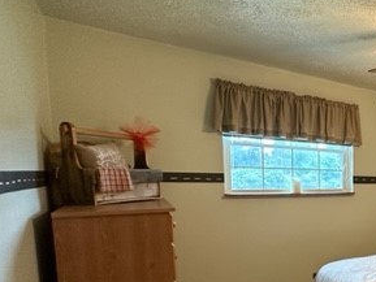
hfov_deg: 44.5
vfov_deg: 44.0
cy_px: 212
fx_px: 337
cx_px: 414
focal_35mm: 31
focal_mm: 2.22
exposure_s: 1/60
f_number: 2.2
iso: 250
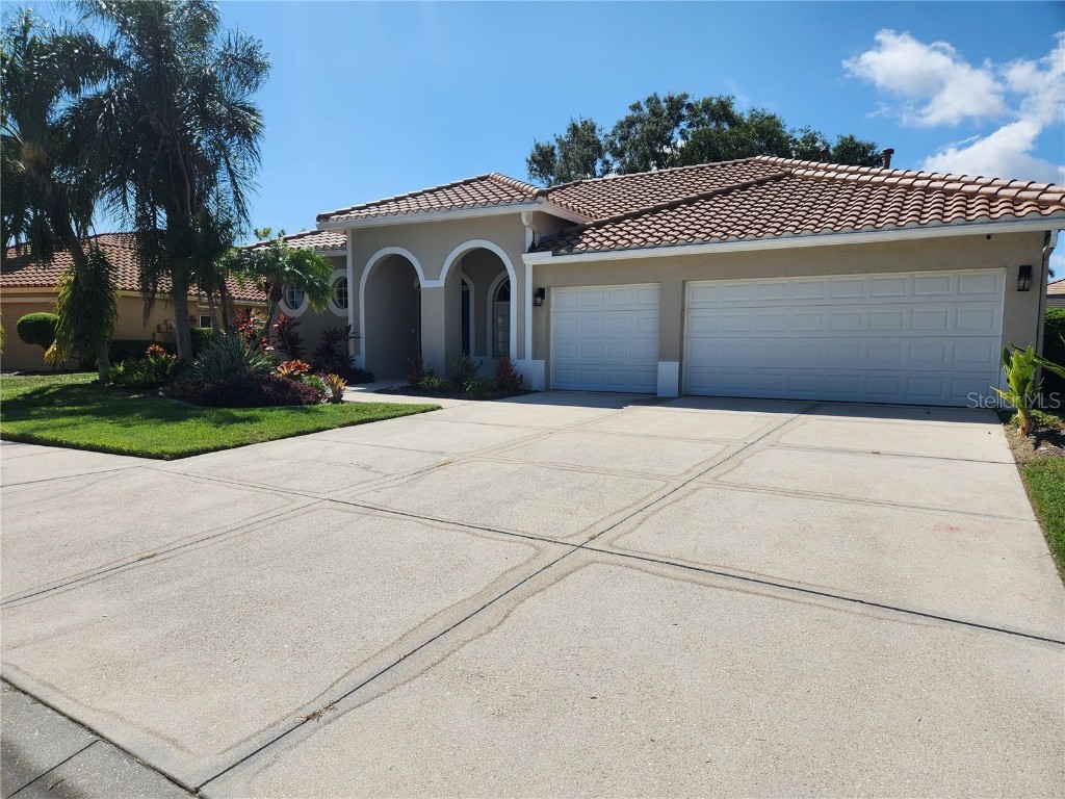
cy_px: 400
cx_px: 532
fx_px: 708
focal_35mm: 23
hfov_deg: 73.9
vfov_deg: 58.9
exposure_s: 1/2404
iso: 20
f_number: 1.8
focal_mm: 5.4
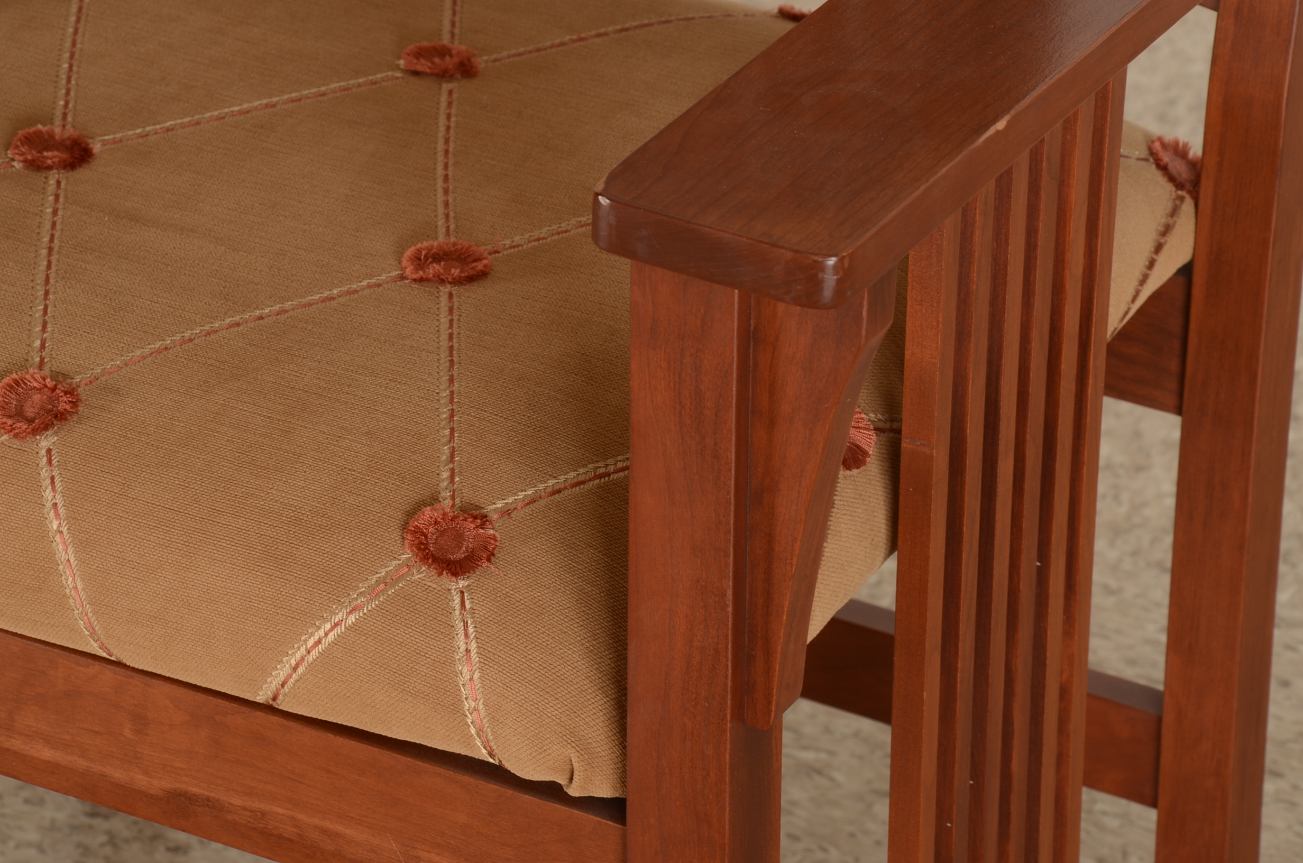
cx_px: 652
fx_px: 5689
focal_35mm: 158
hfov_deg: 13.1
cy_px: 432
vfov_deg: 8.7
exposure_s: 1/125
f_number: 13
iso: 125
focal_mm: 105
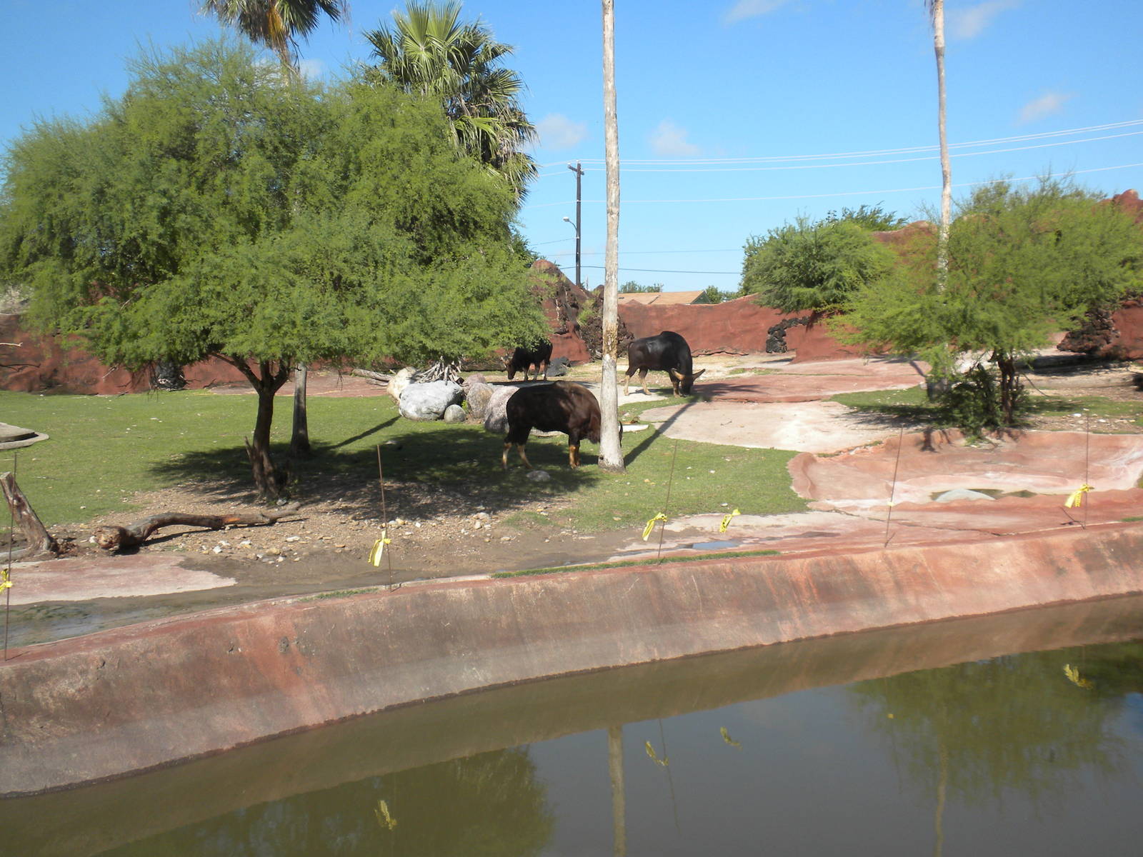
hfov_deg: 50.1
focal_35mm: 37
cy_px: 428
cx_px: 572
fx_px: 1222
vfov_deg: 38.7
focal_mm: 6.6
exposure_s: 1/93.2
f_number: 10
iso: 64
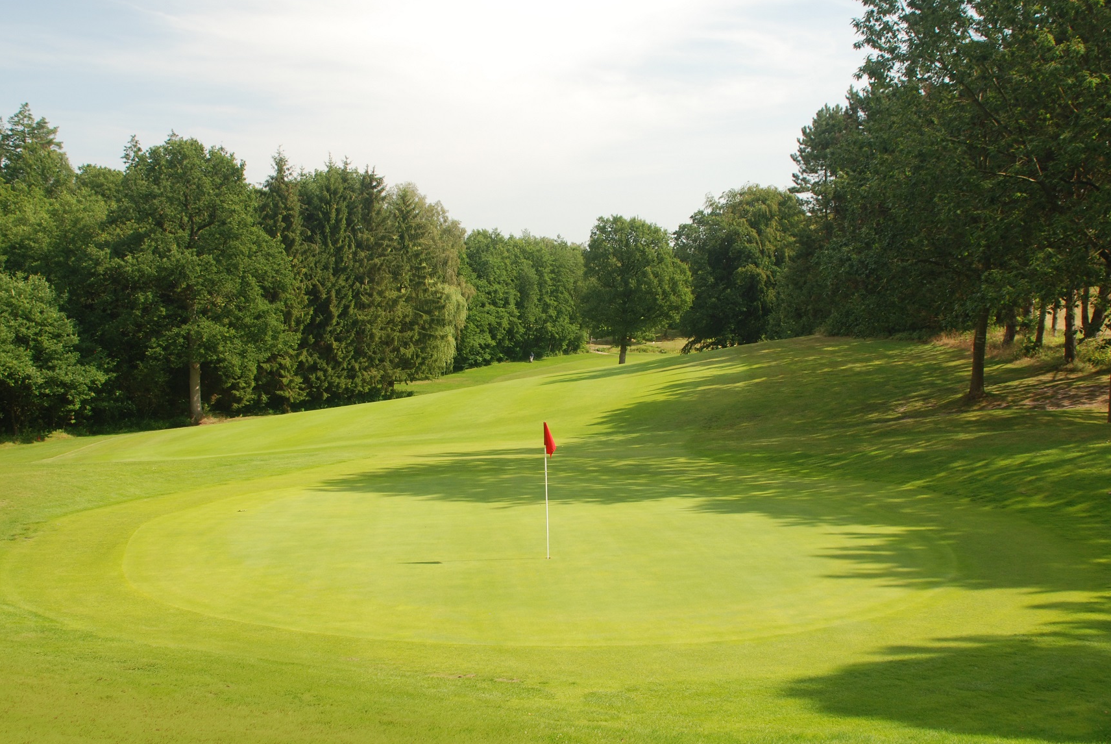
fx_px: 1143
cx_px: 559
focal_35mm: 37
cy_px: 390
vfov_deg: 36.0
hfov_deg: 51.8
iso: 200
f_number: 5.6
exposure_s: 1/125
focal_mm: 22
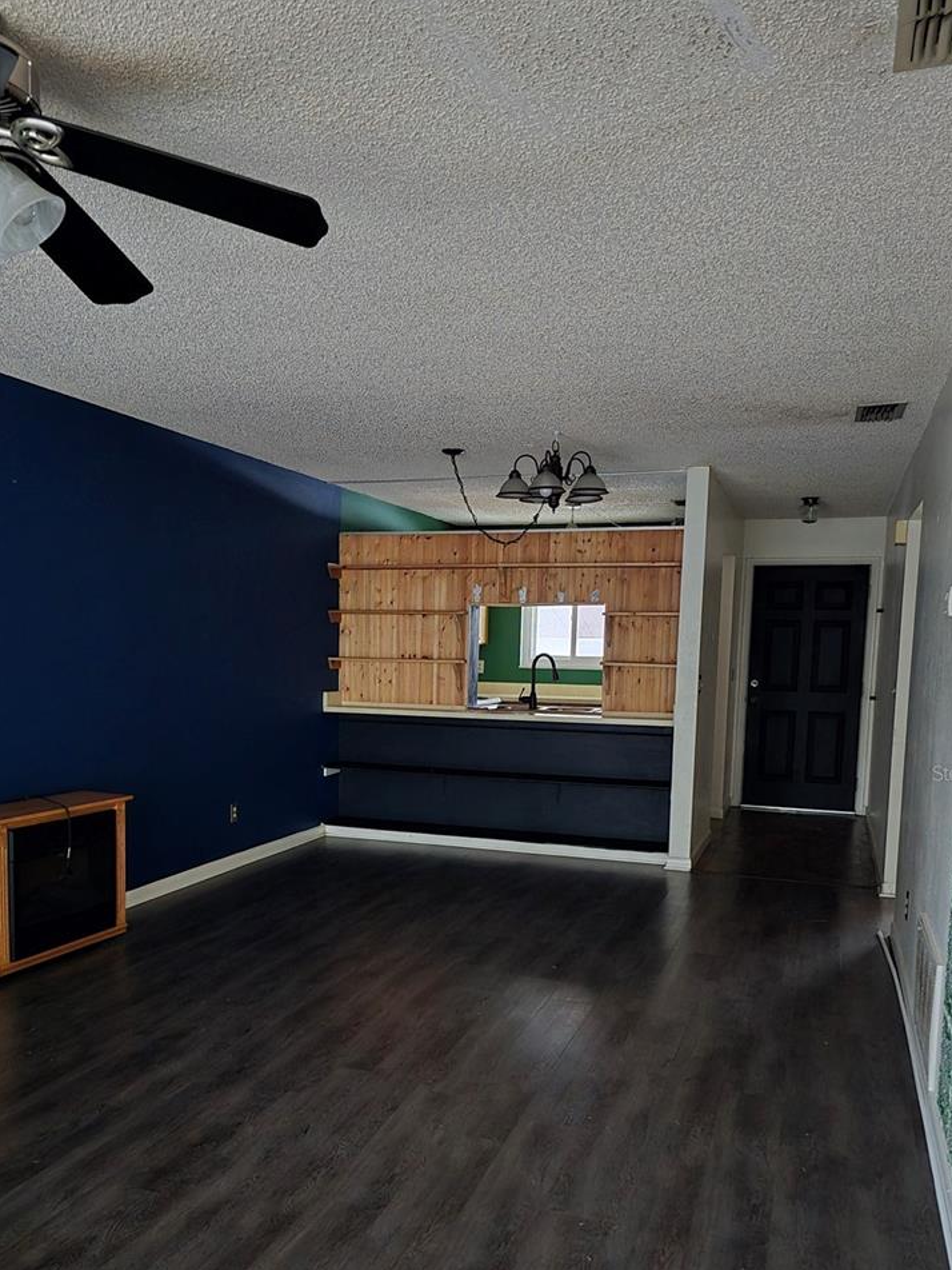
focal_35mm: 29
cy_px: 772
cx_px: 427
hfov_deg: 48.2
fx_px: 1063
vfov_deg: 61.0
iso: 3200
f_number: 1.7
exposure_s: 1/12
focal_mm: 6.3
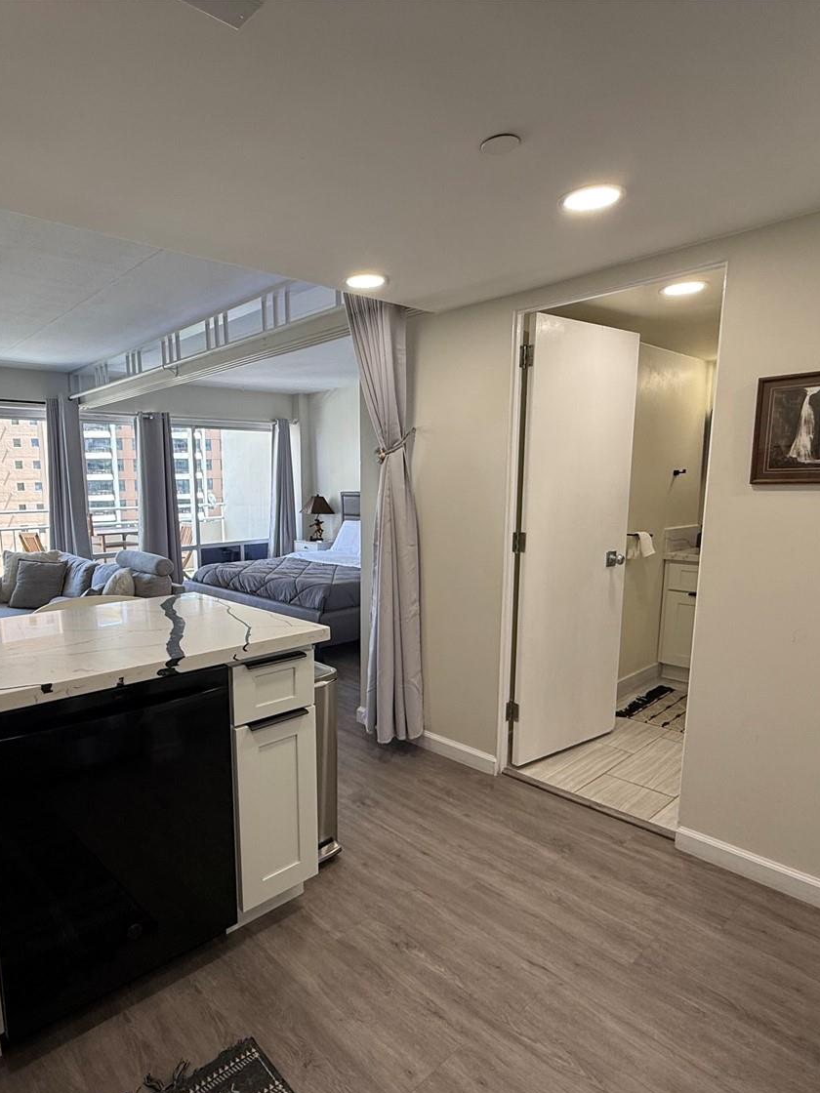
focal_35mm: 20
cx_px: 322
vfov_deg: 81.6
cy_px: 583
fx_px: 632
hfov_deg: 65.3
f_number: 2.2
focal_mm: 2.22
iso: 80
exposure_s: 1/120
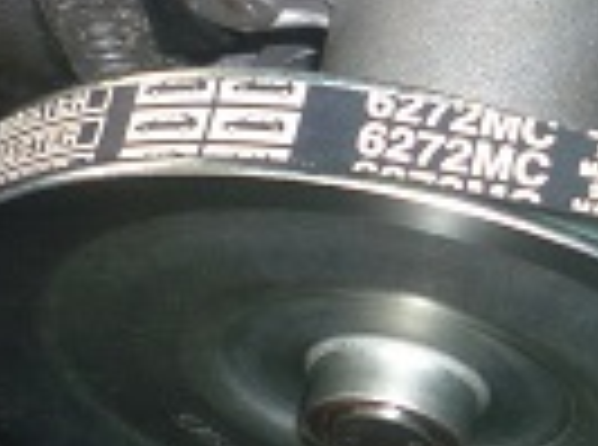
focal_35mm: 140
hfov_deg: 12.9
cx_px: 1057
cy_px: 275
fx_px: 2412
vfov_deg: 10.5
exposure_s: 1/60
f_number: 3.3
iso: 100
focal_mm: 5.2
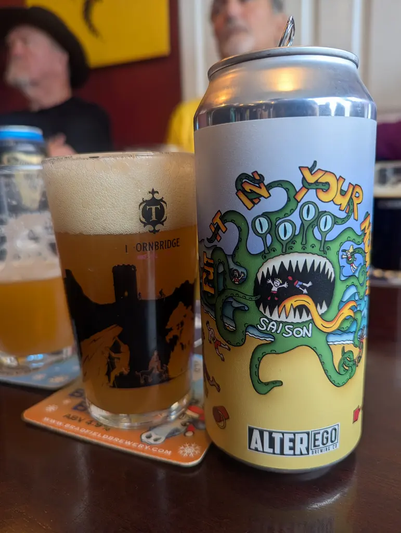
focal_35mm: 24
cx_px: 200
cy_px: 266
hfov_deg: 56.9
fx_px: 370
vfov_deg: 71.5
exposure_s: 1/50
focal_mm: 6.81
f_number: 1.85
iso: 47
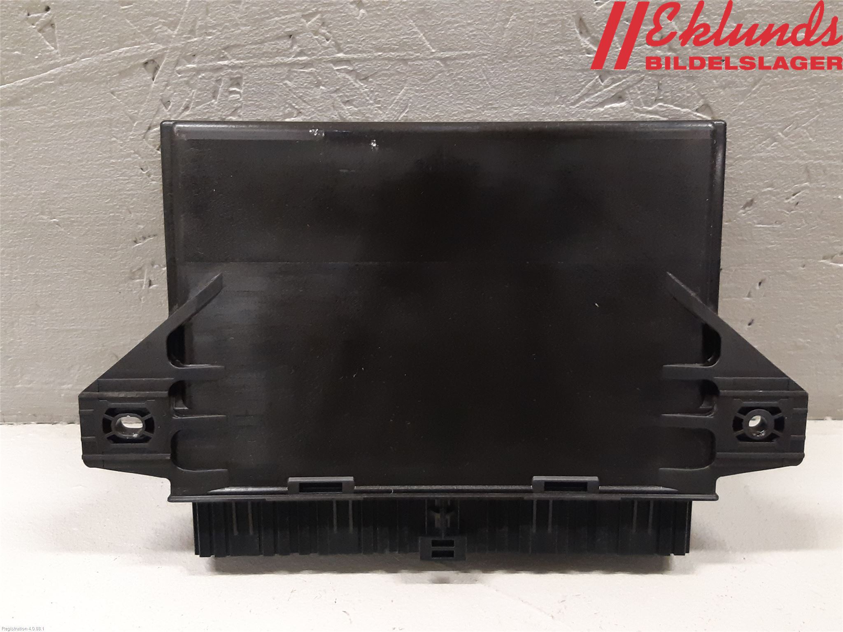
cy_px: 316
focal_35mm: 26
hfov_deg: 67.3
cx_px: 422
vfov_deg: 53.1
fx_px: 633
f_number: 1.7
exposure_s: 1/50
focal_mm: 3.93
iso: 250
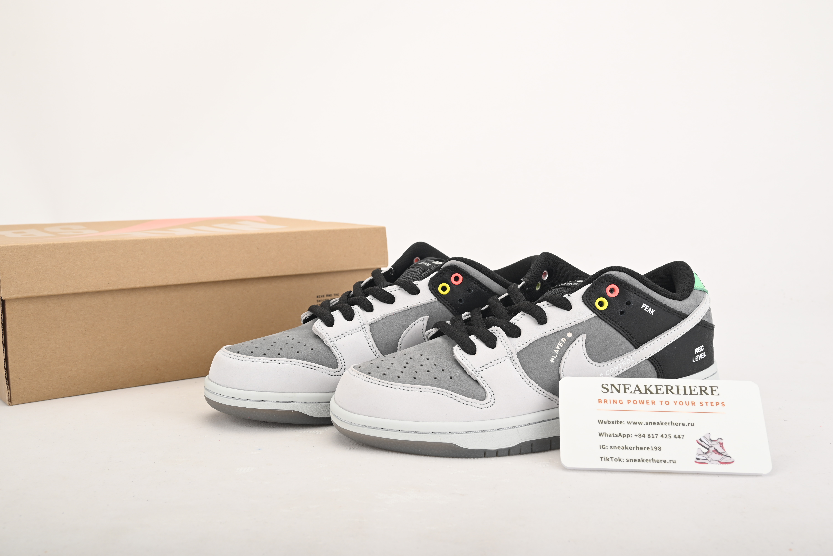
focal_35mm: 37
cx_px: 416
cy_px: 278
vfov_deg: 36.0
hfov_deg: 51.9
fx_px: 856
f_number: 11
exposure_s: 1/200
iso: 100
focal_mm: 37
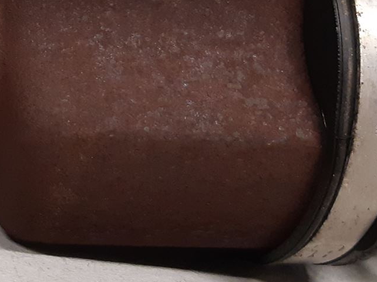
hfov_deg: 22.2
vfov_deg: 17.6
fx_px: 904
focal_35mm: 83
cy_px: 51
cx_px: -44
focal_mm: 3.93
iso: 250
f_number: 1.7
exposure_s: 1/50
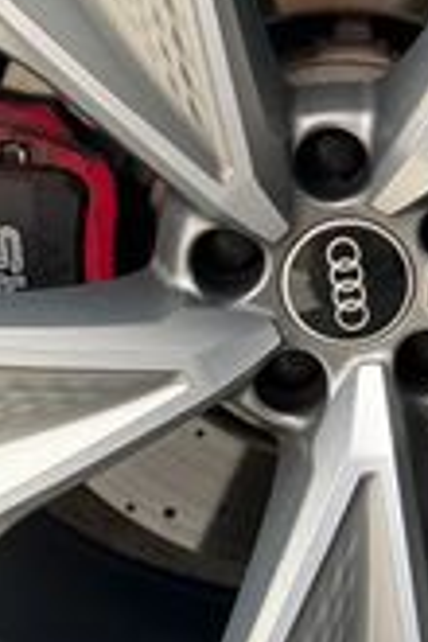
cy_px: 156
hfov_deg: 14.0
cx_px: 358
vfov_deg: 20.8
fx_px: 1730
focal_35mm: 97
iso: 100
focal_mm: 6.76
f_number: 1.78
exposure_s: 1/121
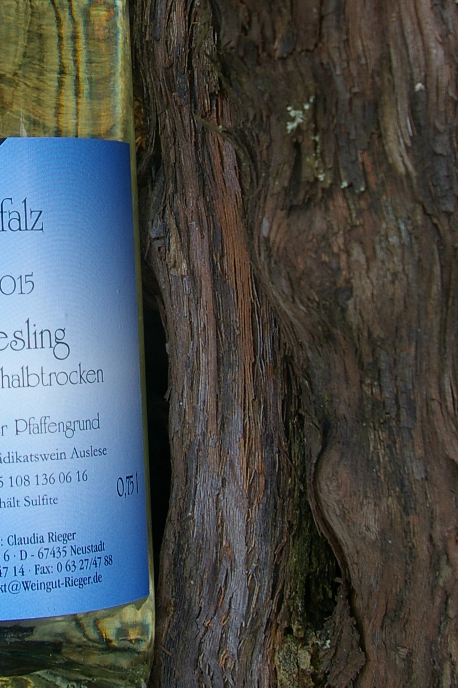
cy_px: 164
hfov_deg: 15.4
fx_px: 1663
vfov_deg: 23.1
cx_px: -13
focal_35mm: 87
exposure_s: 1/125
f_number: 6.7
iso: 200
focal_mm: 24
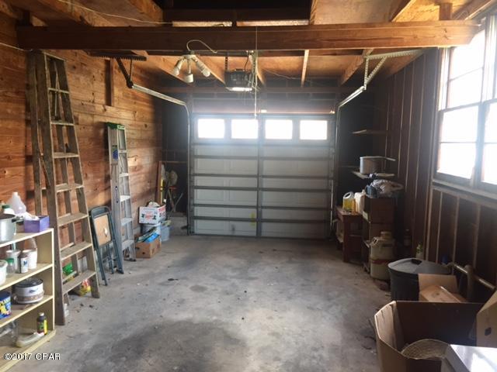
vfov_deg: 48.2
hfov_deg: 61.7
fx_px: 416
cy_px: 186
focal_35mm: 29
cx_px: 248
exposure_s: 1/30
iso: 100
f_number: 2.2
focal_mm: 4.15
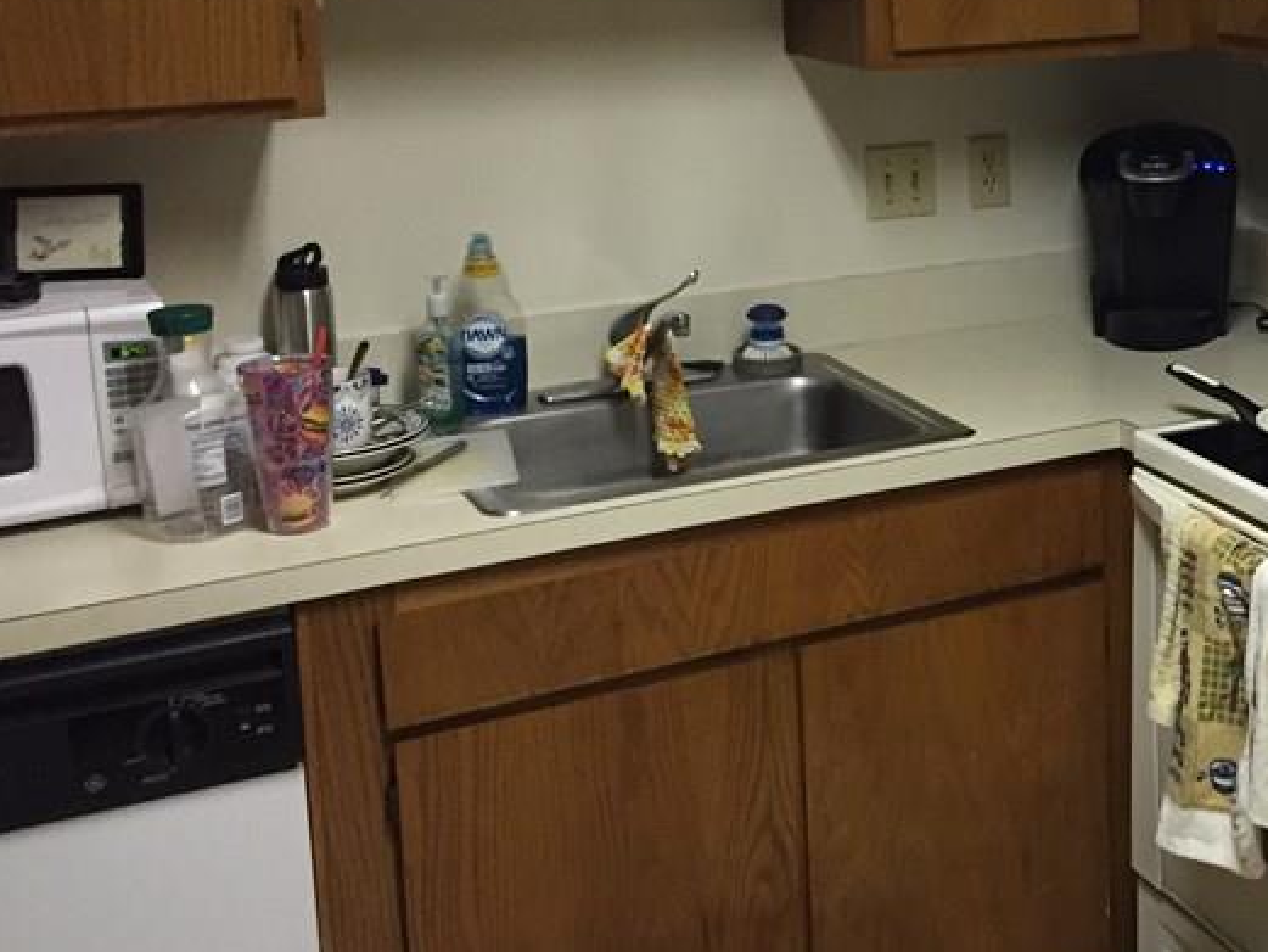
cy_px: 236
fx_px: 2088
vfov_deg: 25.4
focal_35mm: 57
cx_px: 1158
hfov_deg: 32.0
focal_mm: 4.15
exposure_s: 1/30
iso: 250
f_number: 2.2
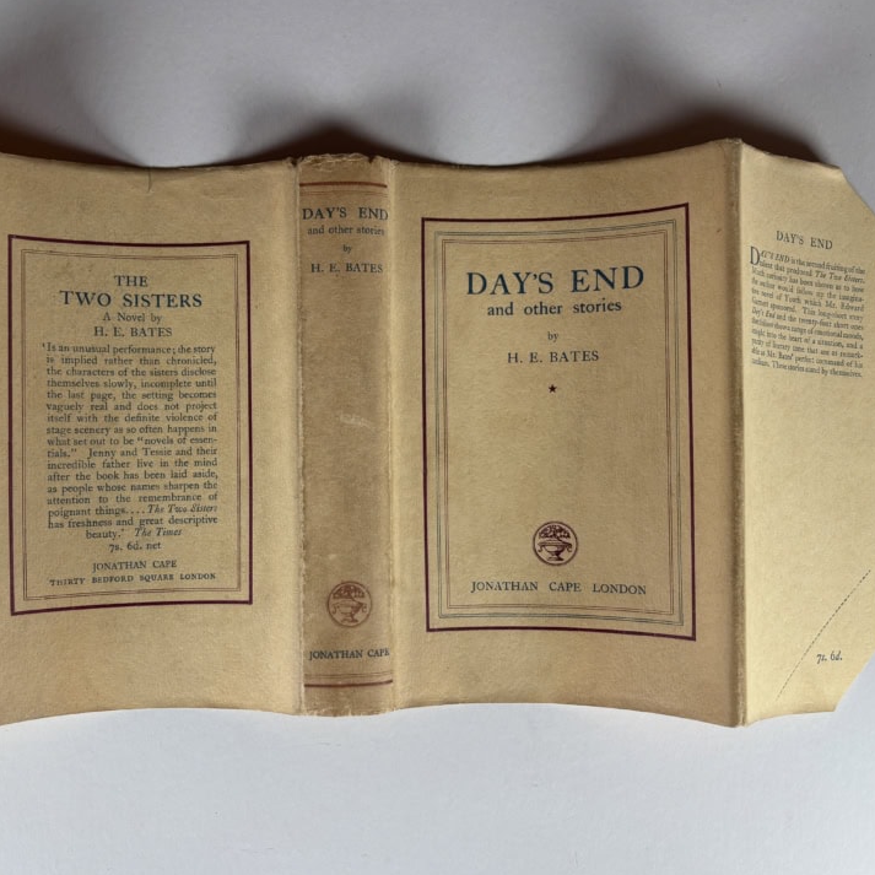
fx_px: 944
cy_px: 437
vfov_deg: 49.7
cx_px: 351
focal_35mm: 33
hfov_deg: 49.4
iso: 32
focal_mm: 6
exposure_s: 1/106
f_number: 1.6
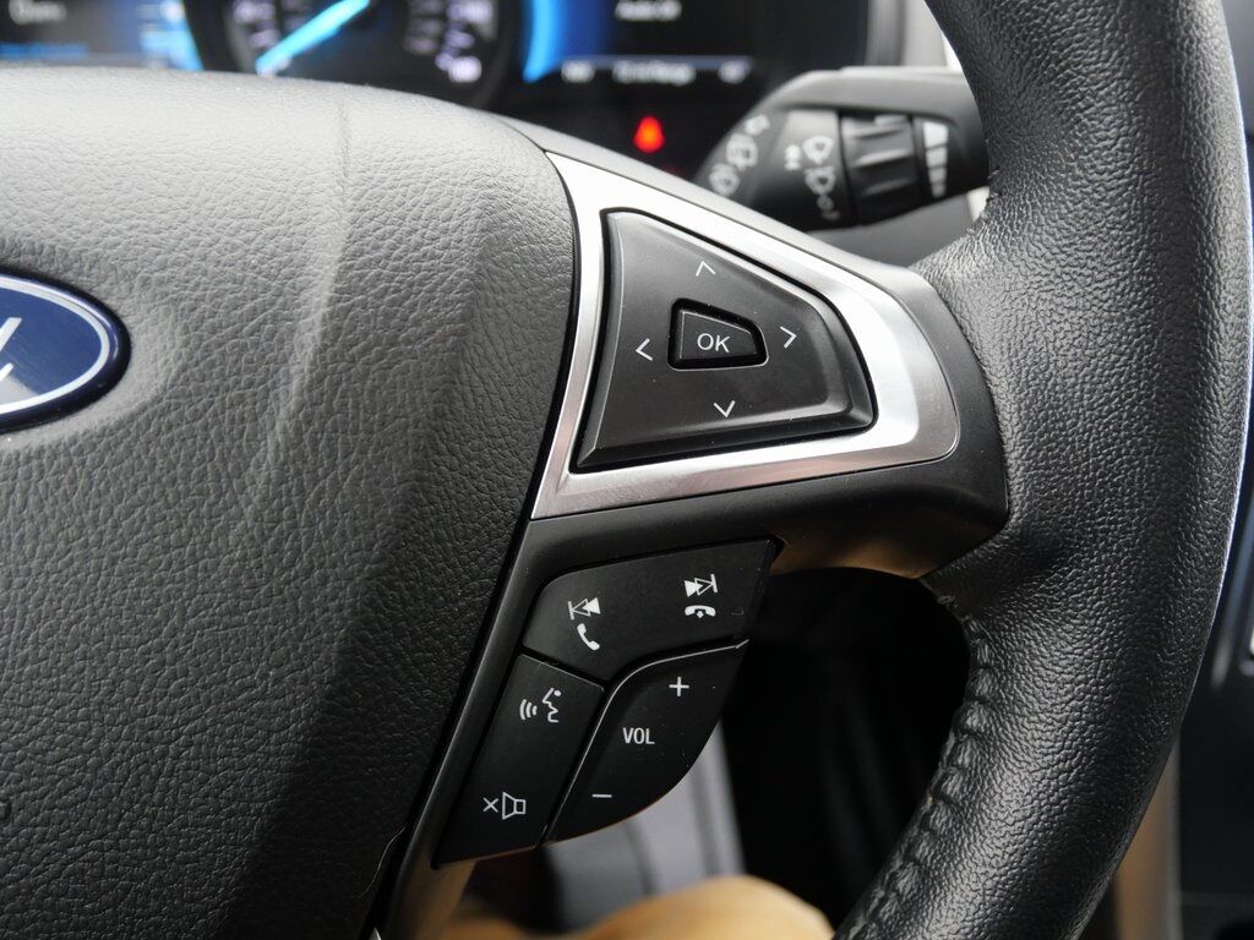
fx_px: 1014
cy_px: 470
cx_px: 627
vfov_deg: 49.7
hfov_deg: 63.4
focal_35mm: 28
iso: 1000
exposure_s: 1/60
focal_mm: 14
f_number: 3.7
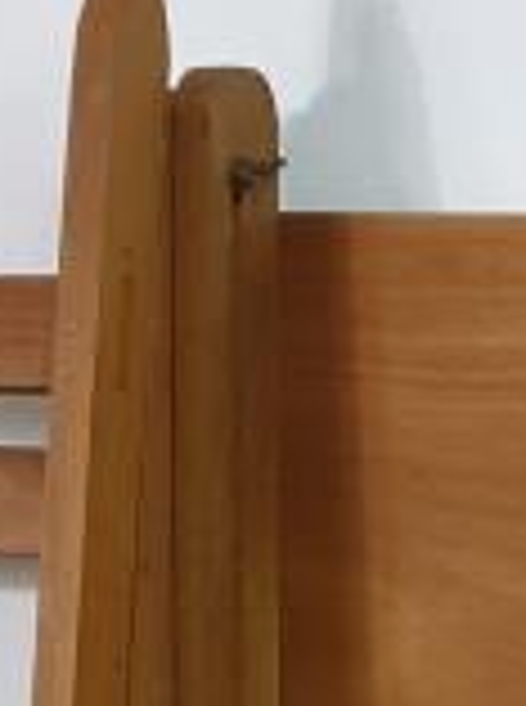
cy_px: 1506
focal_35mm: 170
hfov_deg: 8.7
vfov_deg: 10.5
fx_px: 3458
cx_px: 328
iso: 320
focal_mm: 4.3
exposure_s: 1/33
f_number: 1.5
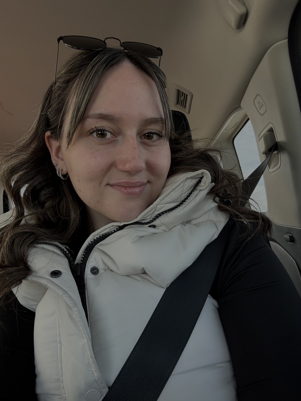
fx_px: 267
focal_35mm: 23
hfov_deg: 58.9
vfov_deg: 73.9
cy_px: 200
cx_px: 150
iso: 80
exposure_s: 1/85
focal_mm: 2.69
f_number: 1.9
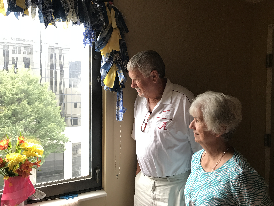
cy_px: 103
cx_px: 137
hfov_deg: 63.4
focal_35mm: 28
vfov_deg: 49.7
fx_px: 222
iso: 25
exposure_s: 1/30
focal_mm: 3.99
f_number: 1.8
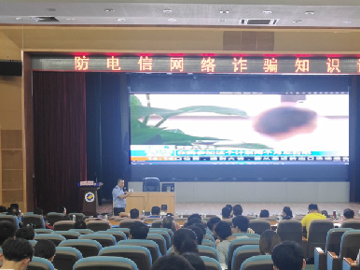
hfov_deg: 32.1
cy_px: 183
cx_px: 224
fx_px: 624
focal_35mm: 60
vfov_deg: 24.3
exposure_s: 1/50
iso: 256
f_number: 1.8
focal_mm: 3.95
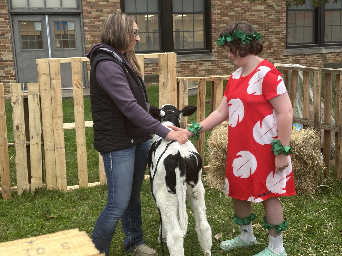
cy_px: 128
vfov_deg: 30.3
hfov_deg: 39.7
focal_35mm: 48
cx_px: 171
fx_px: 474
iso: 80
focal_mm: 6.86
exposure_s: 1/72
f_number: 1.78
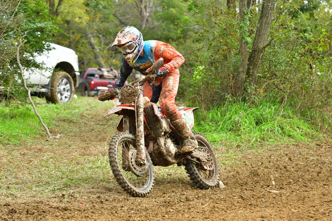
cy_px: 110
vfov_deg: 7.6
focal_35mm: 180
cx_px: 166
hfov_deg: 11.4
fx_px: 1660
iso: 800
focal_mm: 120
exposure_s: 1/1000
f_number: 5
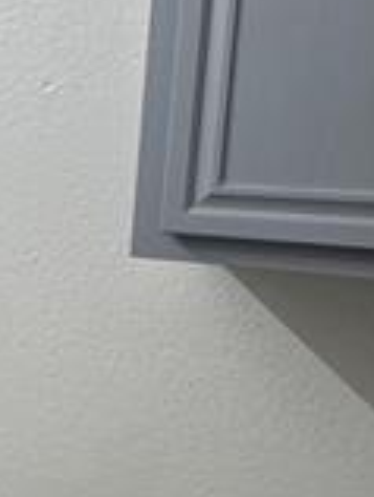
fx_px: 977
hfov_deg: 17.3
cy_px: 252
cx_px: -314
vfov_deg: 28.5
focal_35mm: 68
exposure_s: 1/120
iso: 200
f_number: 2.2
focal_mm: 2.22
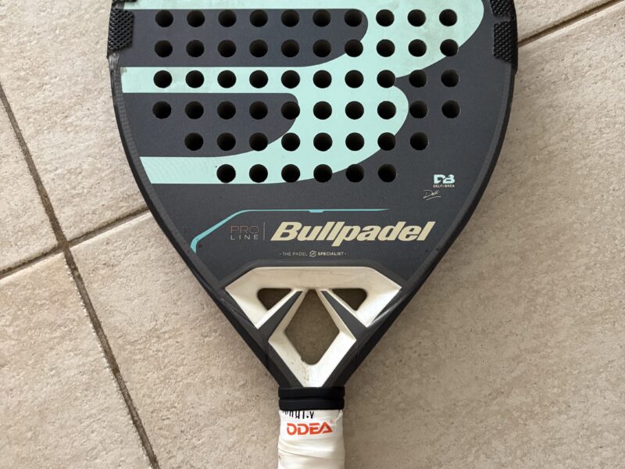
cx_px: 312
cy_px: 234
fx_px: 469
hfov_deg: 67.3
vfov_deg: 53.1
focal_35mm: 26
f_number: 1.6
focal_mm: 5.96
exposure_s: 1/60
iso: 400
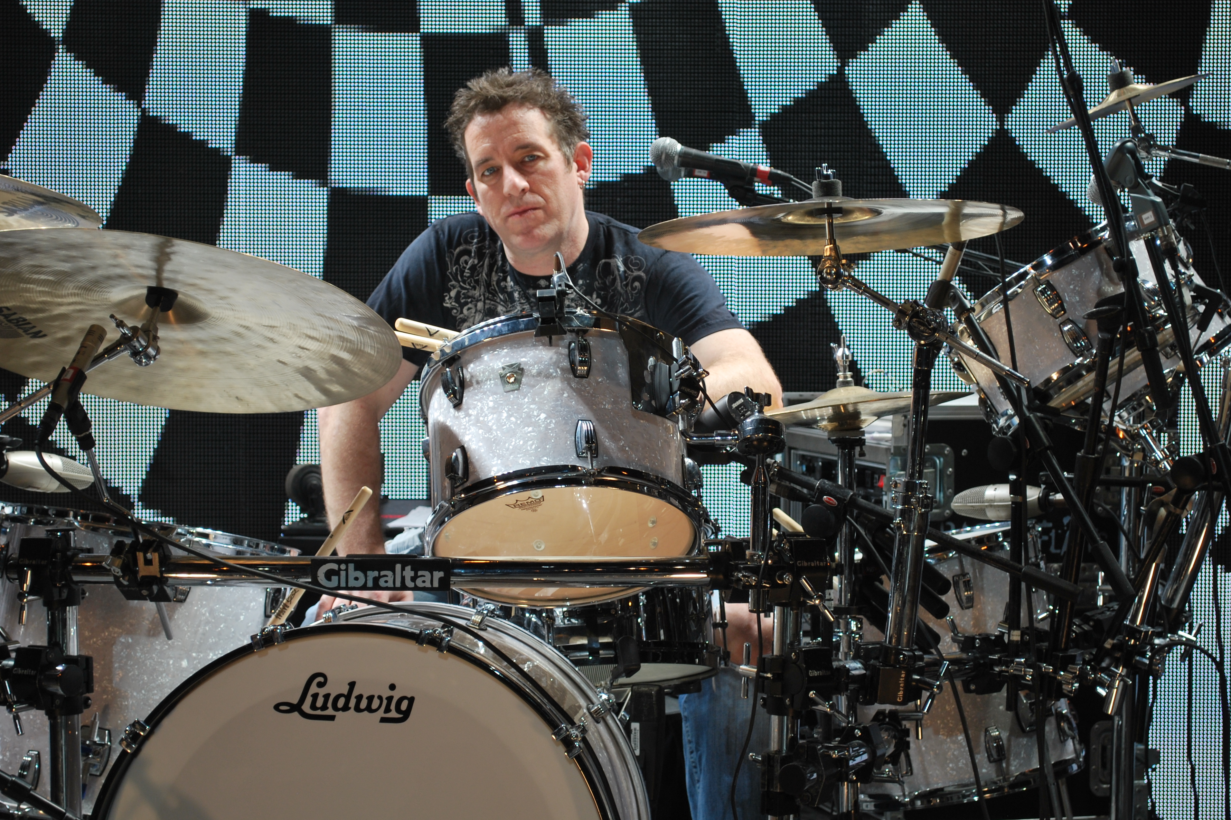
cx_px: 613
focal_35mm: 73
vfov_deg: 18.7
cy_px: 412
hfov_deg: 27.7
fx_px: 2496
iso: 180
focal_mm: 48
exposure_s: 1/125
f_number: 5.6
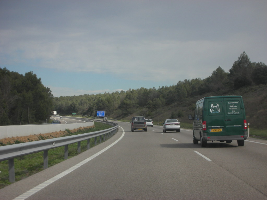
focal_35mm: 73
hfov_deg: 26.7
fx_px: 563
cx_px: 134
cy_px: 100
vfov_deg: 20.2
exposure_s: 1/371
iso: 50
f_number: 4.4
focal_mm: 12.2
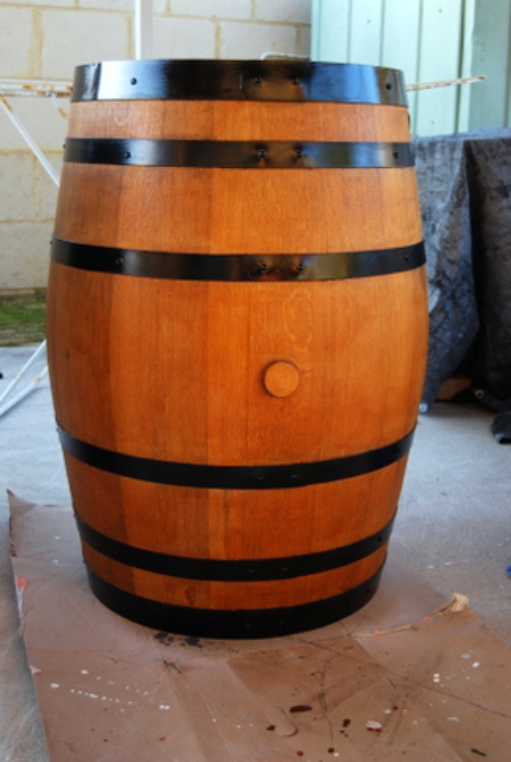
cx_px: 256
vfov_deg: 41.0
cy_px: 381
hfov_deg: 28.2
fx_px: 1018
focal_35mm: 48
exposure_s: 1/50
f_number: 4.5
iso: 200
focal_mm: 32
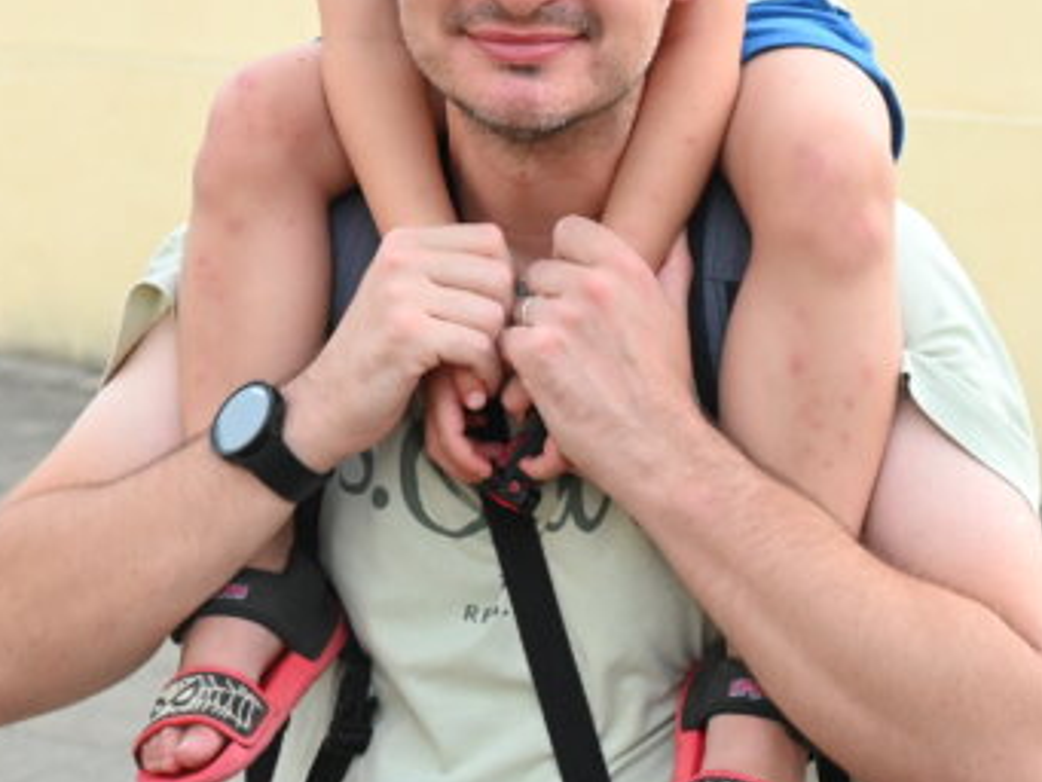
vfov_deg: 12.2
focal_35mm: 121
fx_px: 3644
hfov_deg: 16.2
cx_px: 272
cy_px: 197
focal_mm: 42
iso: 2500
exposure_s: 1/50
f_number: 5
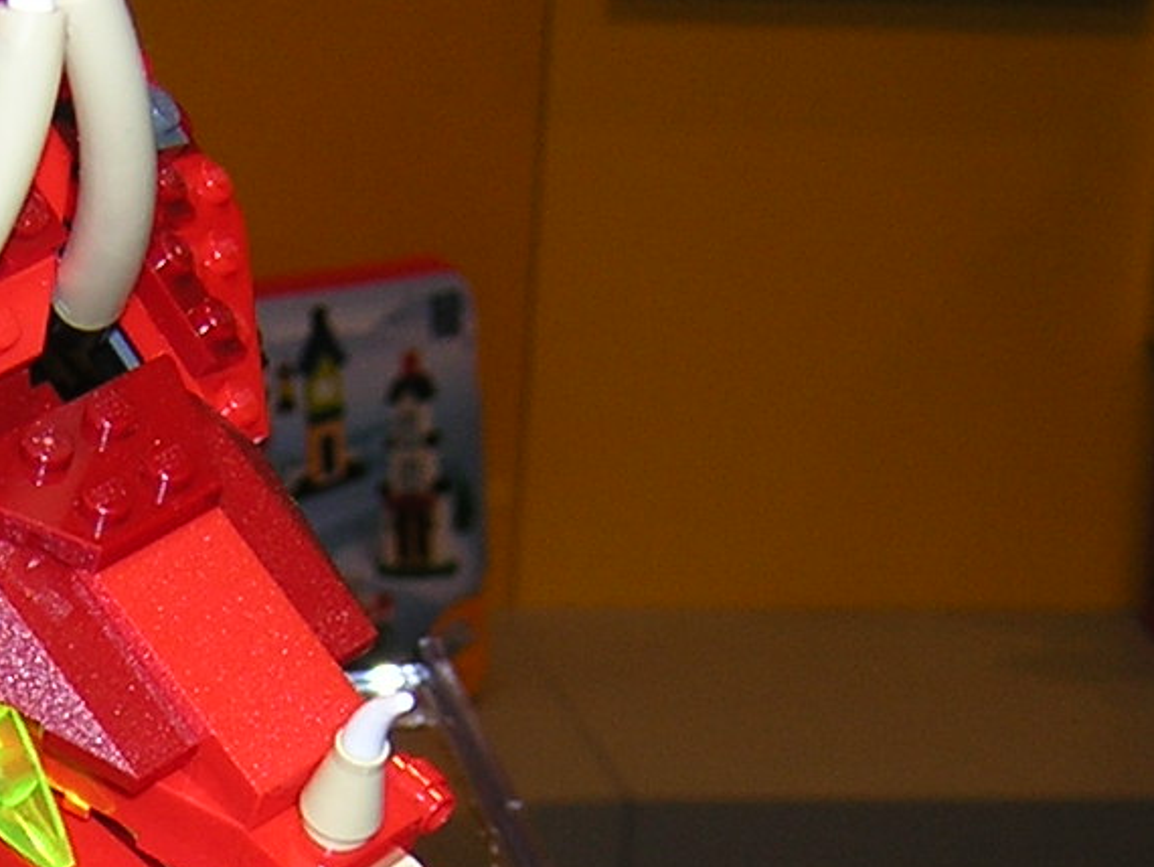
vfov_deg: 14.5
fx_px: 3368
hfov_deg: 19.0
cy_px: 826
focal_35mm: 101
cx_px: 61
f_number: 2.6
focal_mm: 4.7
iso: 100
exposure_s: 1/60.1
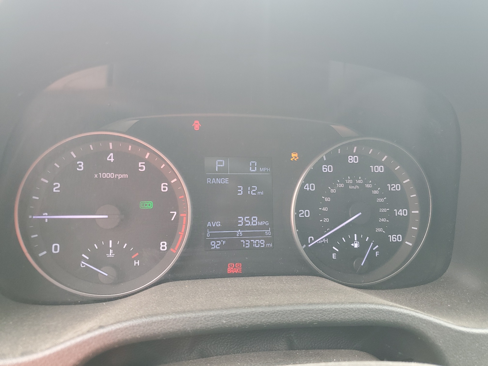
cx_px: 244
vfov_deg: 53.1
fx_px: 367
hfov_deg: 67.3
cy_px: 183
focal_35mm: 26
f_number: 1.5
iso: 51
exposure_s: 1/60.2
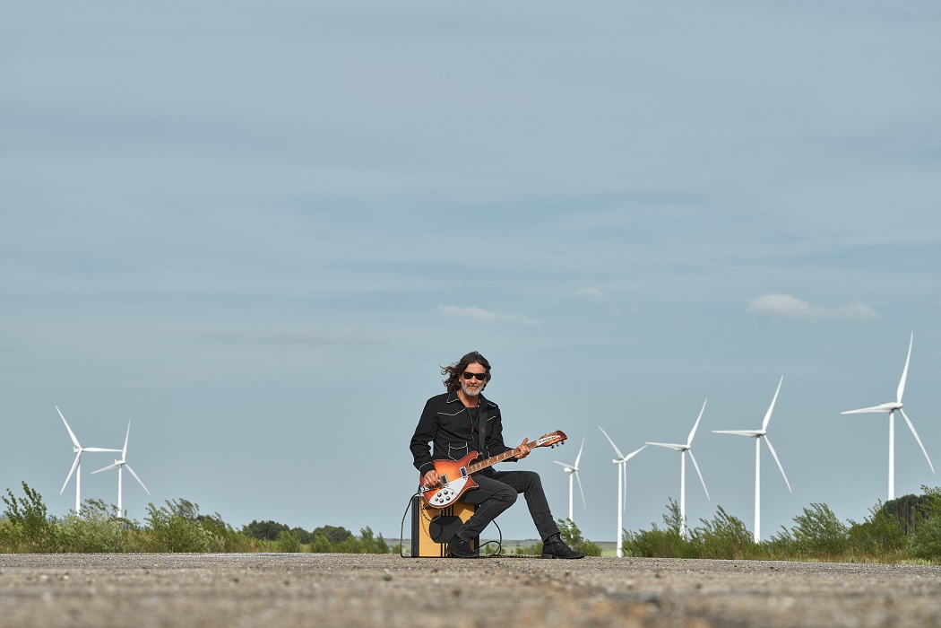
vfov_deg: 15.2
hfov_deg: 22.6
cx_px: 470
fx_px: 2352
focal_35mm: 90
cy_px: 314
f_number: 8
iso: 160
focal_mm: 90
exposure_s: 1/500
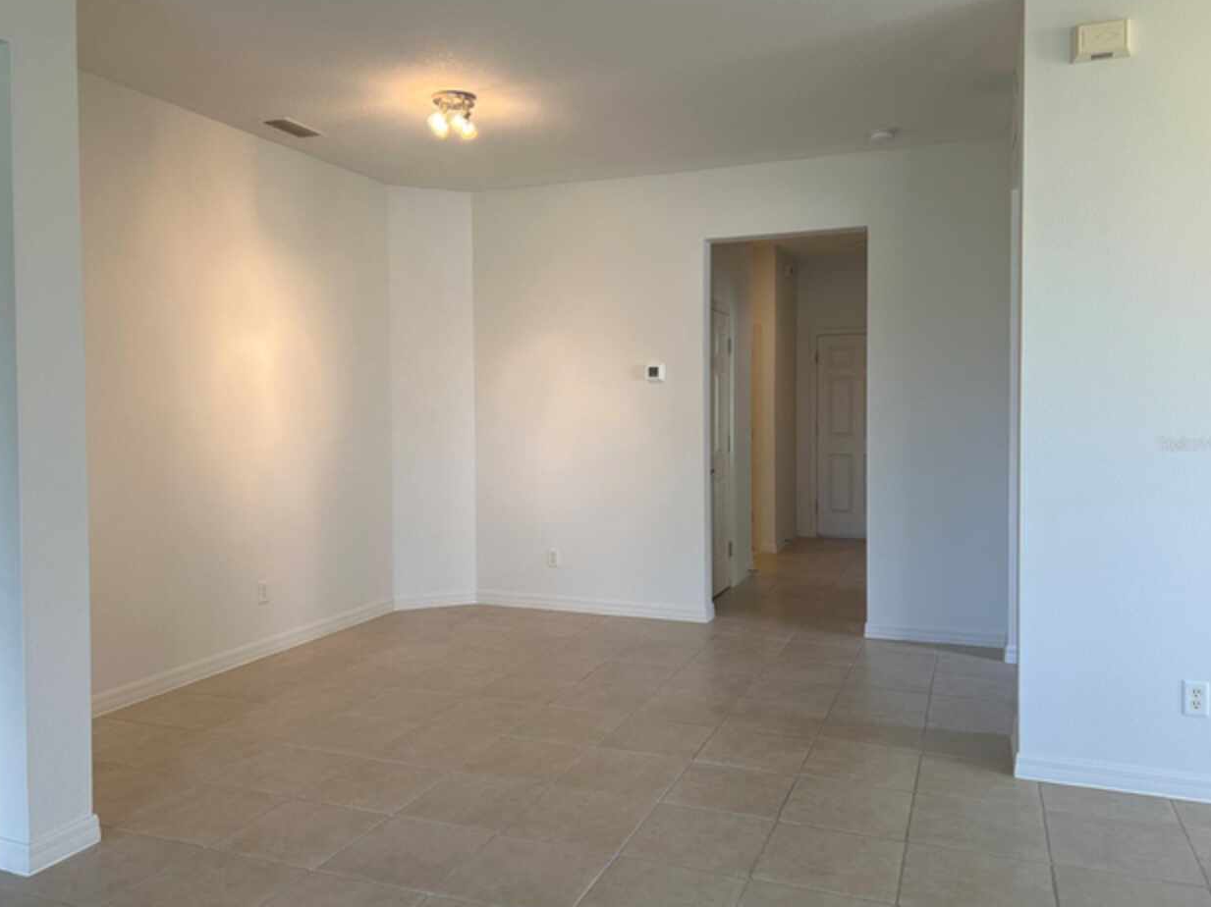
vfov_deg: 51.3
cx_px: 604
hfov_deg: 65.3
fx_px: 944
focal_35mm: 27
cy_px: 444
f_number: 1.5
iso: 64
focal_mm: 5.7
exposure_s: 1/120
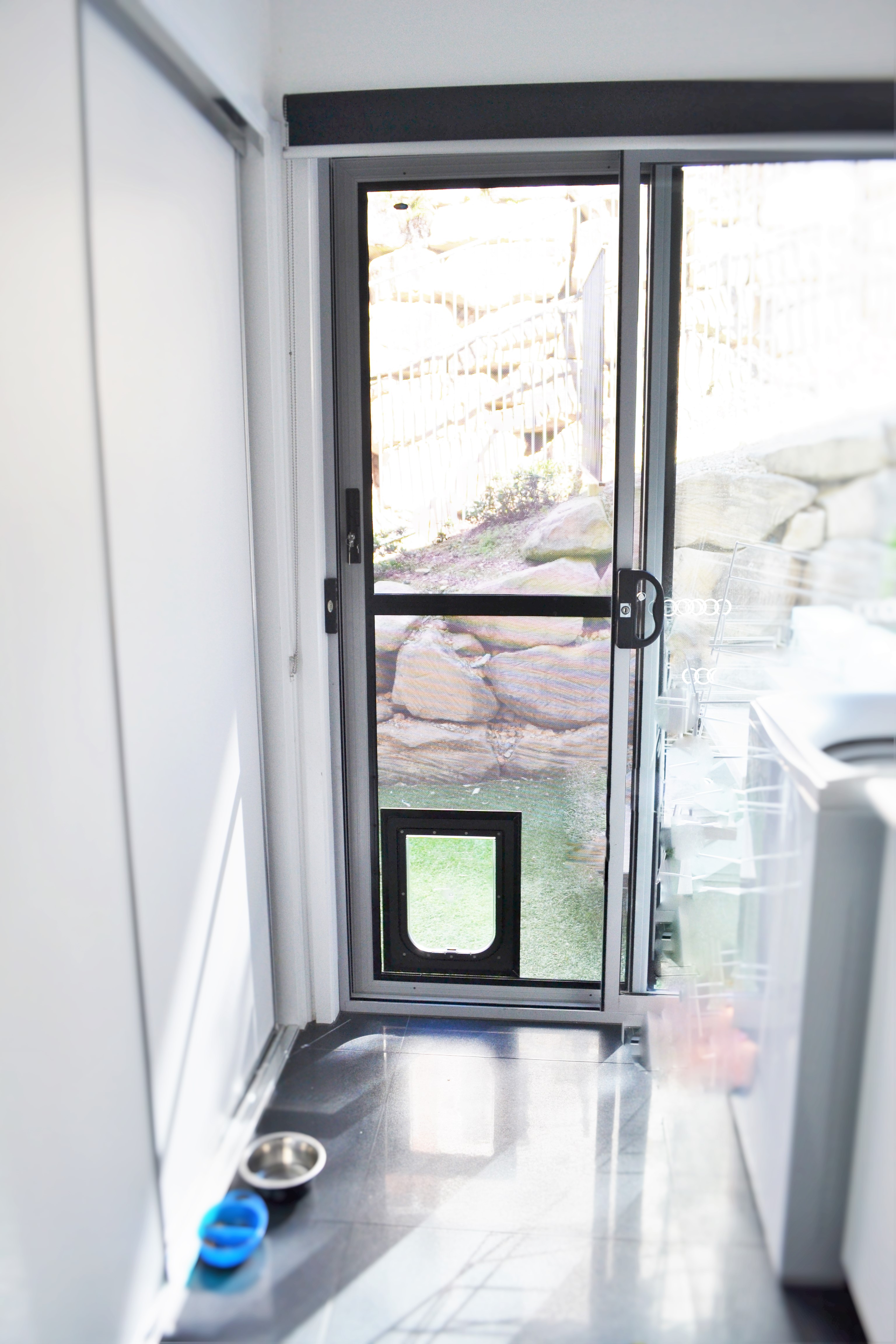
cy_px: 672
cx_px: 448
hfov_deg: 47.9
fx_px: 1008
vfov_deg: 67.4
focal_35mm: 27
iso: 400
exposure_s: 1/125
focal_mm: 18
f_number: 5.6
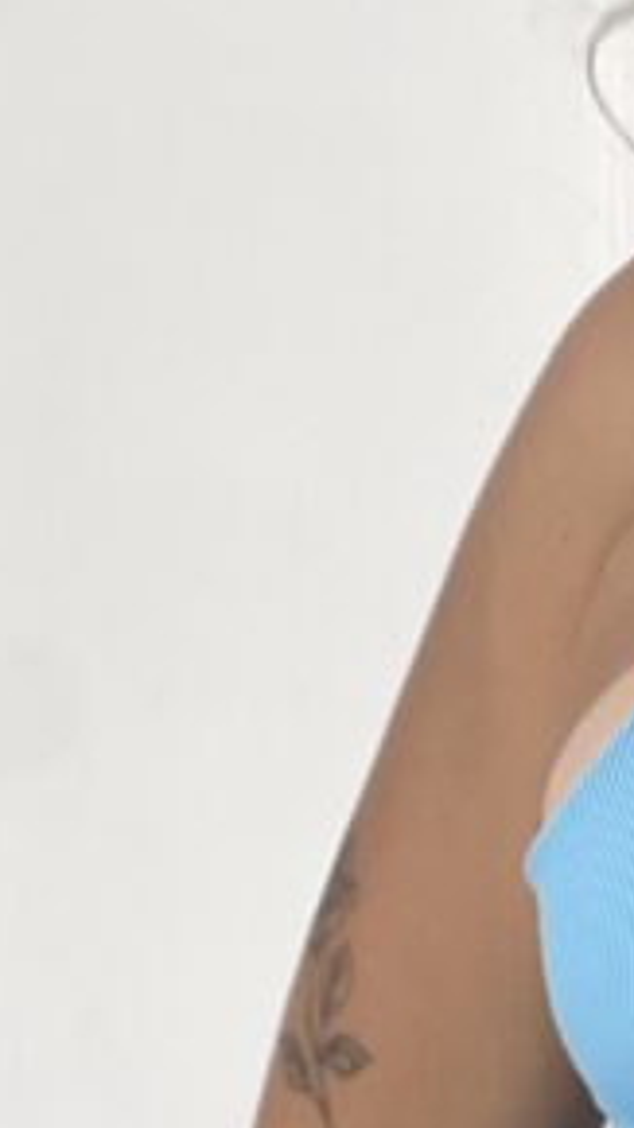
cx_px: 1276
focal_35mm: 270
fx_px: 8074
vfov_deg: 8.0
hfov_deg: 4.4
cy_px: 768
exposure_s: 1/120
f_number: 2.8
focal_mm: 9
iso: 100
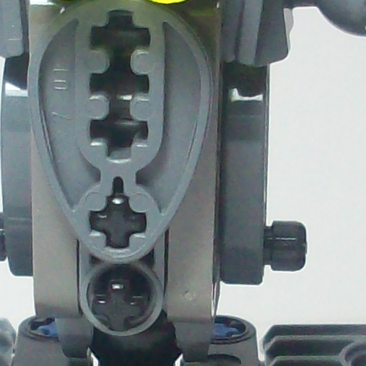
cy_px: 282
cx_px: 121
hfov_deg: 8.9
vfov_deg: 8.9
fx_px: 2357
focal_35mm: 197
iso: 123
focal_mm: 6.2
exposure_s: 1/64
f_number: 2.8
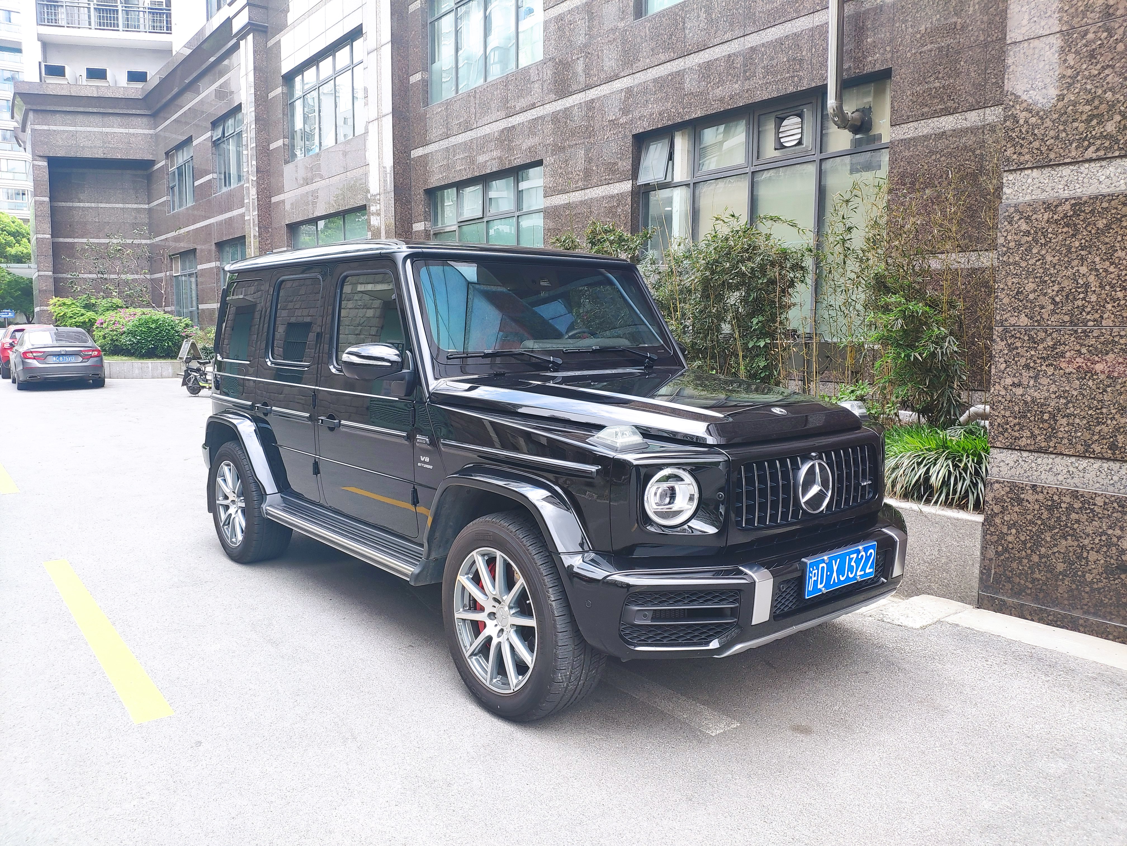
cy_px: 423
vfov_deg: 63.4
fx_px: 684
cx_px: 564
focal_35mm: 21
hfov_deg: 79.0
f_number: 1.8
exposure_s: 1/324
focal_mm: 4.22
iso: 100
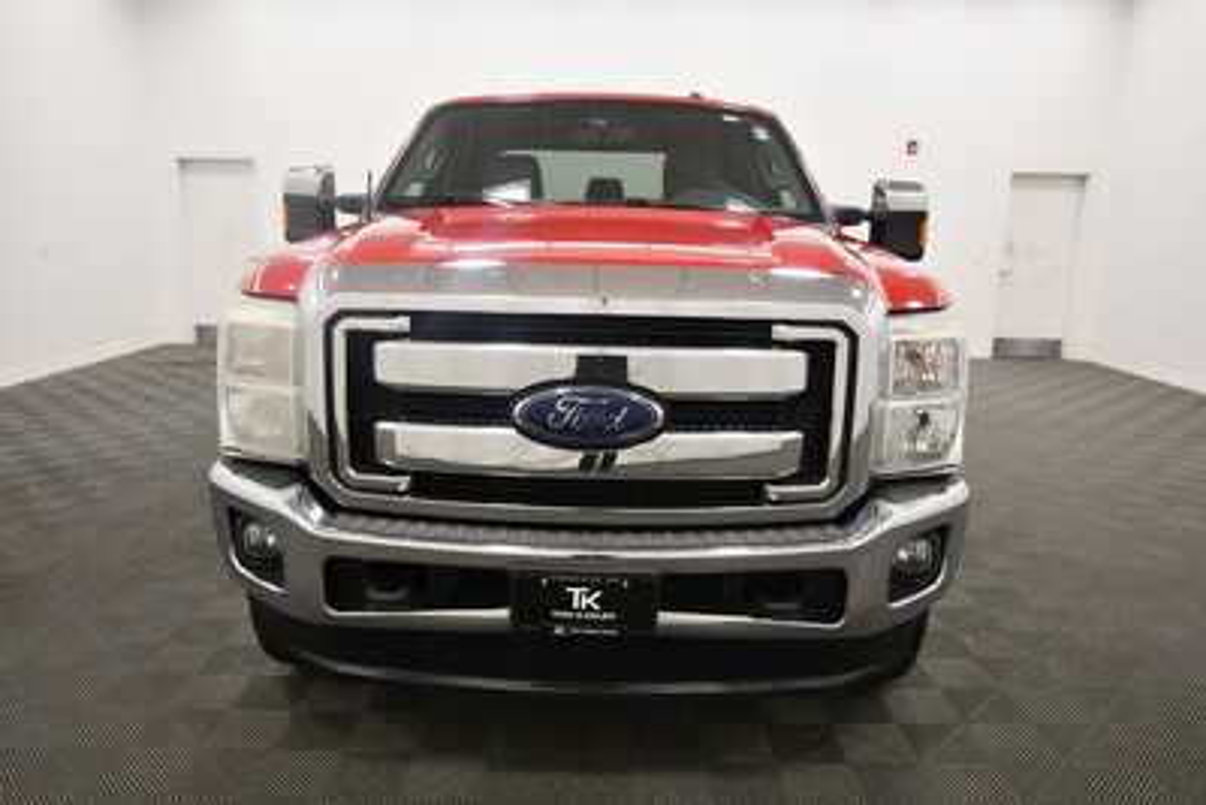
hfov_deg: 71.5
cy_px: 402
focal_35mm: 25
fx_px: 838
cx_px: 603
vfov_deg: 51.3
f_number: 5.3
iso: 800
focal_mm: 17
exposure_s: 1/125
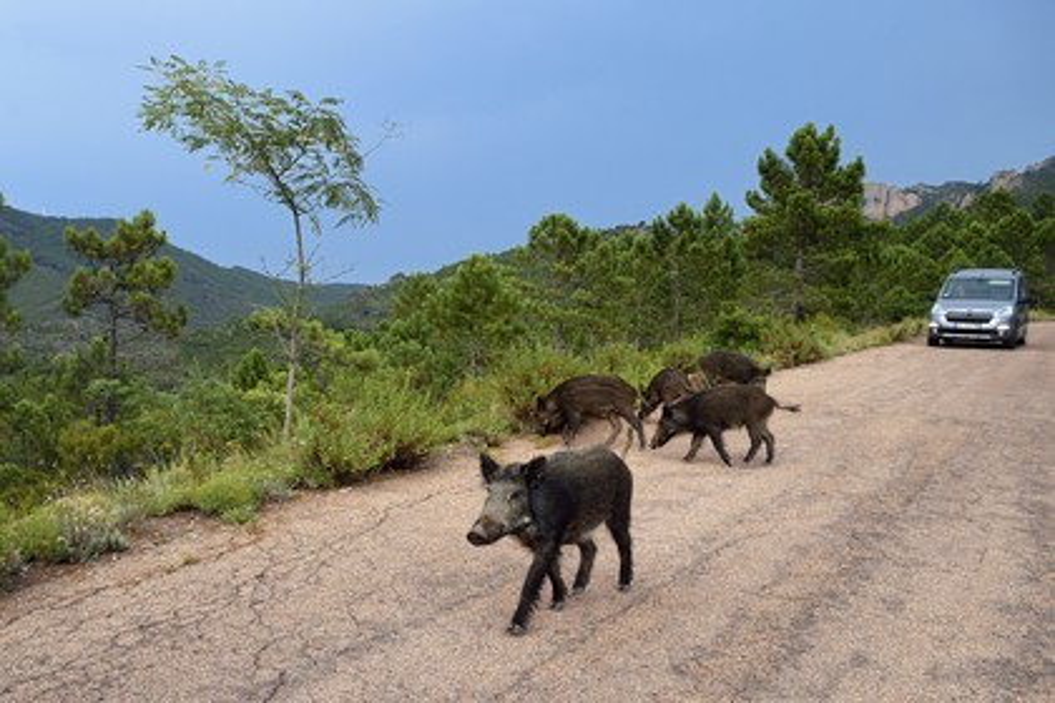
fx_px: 703
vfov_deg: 53.1
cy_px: 352
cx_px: 528
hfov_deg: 73.7
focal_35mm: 24
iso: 640
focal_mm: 24
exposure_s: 1/250
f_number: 8
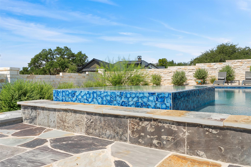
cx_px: 126
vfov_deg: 45.0
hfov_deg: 63.7
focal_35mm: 29
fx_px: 202
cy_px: 84
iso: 100
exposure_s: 1/40
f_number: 9
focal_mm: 29
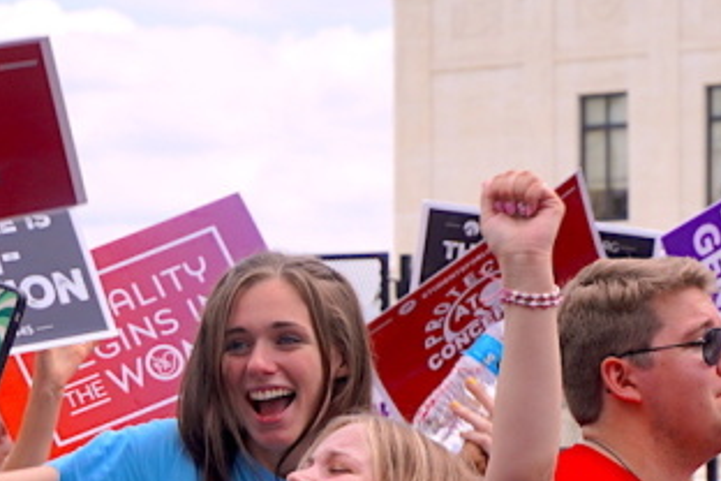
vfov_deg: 7.0
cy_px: 317
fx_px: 3925
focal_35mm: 196
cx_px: 201
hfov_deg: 10.5
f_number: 6.3
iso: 100
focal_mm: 48
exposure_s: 1/400
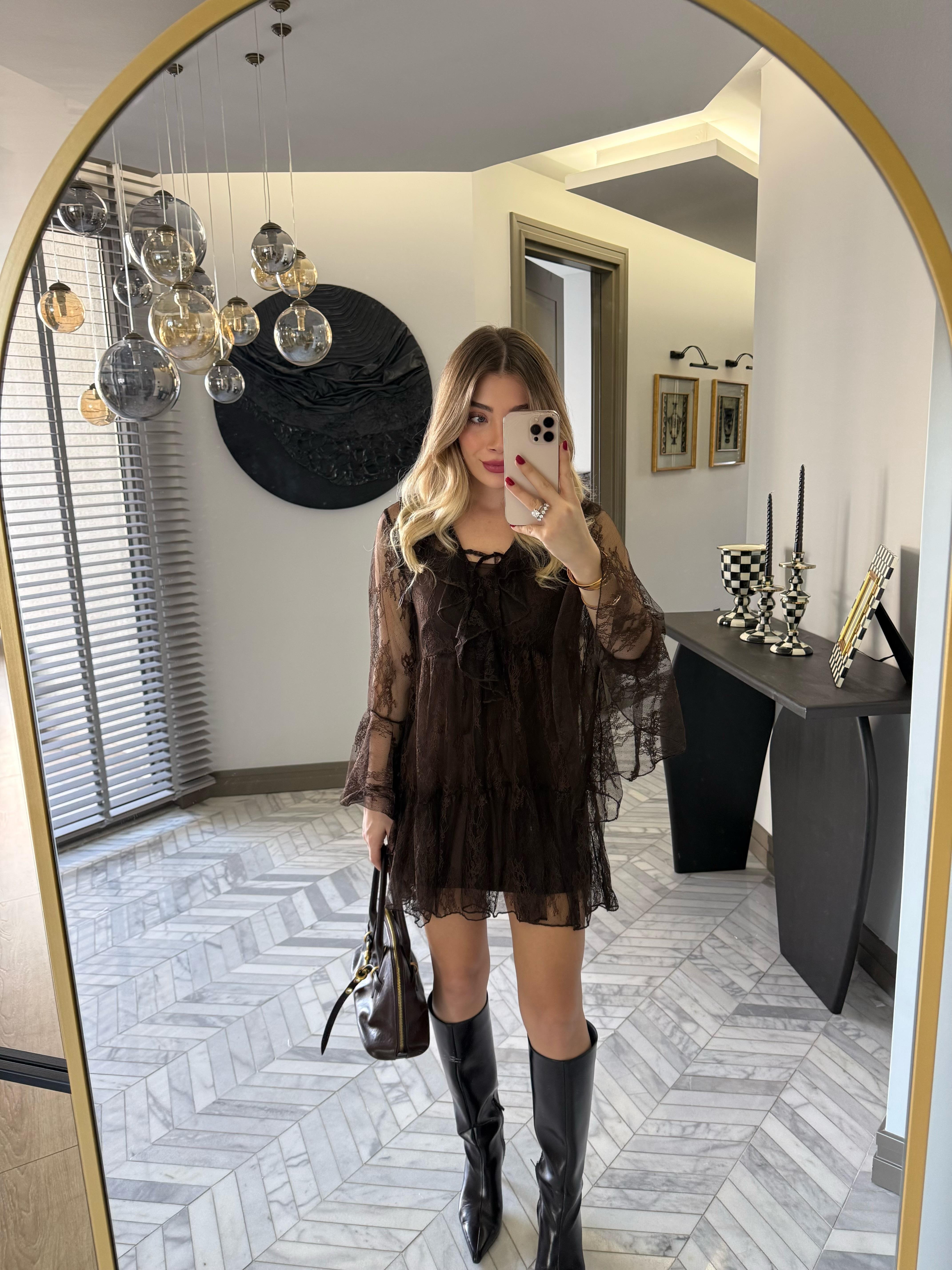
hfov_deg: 56.8
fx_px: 880
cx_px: 476
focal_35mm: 24
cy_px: 635
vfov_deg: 71.6
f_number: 1.78
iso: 250
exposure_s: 1/60
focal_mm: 6.76
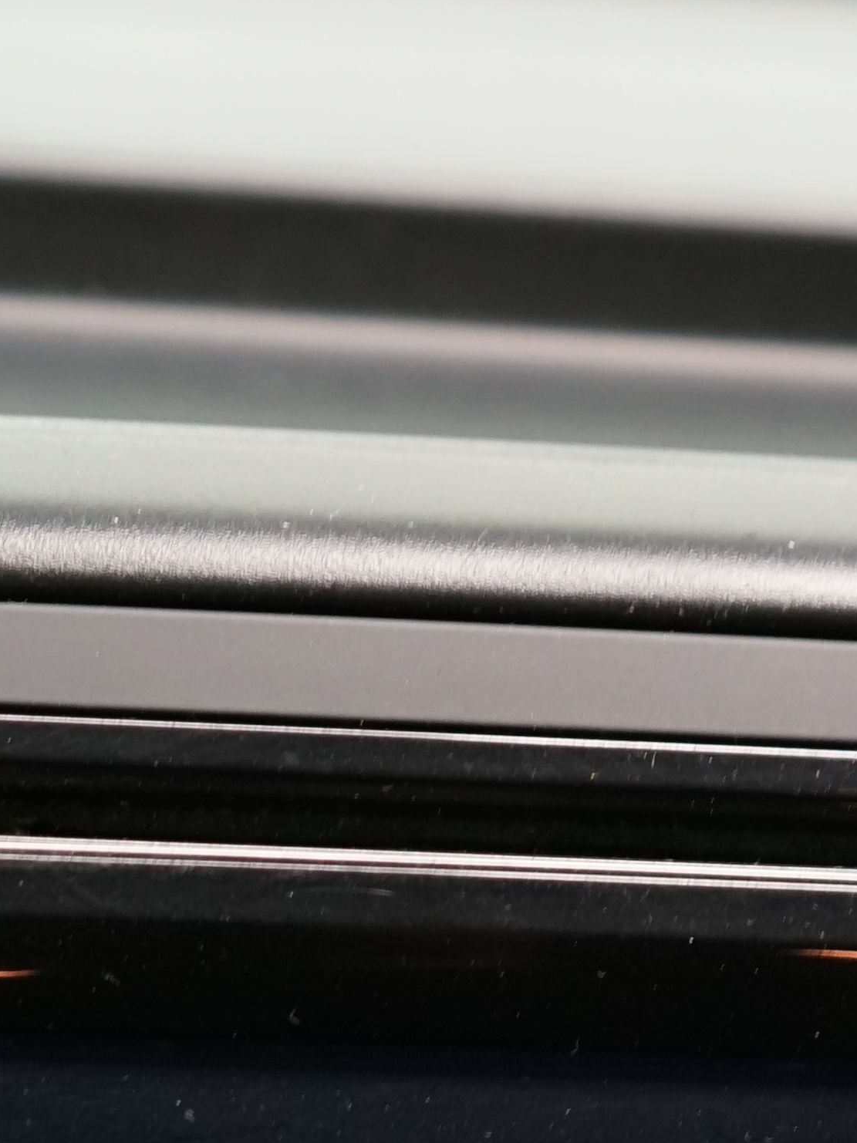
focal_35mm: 109
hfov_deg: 13.6
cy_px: 1379
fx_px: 3599
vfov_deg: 17.2
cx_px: 521
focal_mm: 28
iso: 800
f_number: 3.5
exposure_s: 1/30
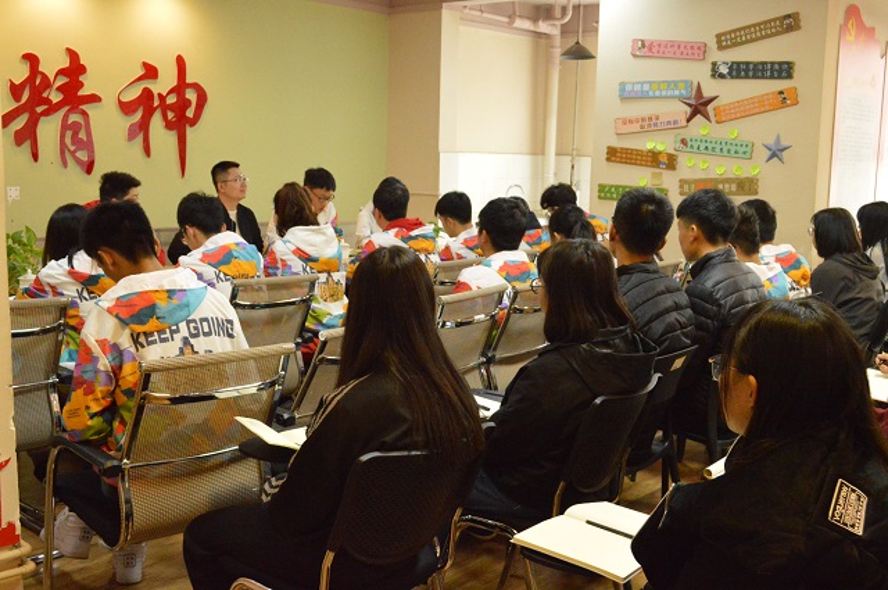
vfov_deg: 34.1
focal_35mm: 39
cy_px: 295
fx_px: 961
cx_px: 444
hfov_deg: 49.6
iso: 6400
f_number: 8
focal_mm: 26
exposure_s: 1/40
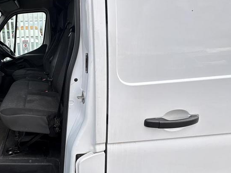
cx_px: 42
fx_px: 154
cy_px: 79
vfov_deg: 58.8
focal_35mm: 23
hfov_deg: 66.3
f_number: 2.2
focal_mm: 2.22
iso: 40
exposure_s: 1/104
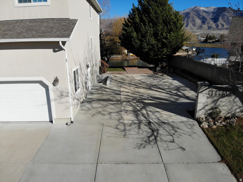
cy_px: 91
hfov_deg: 71.6
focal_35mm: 24
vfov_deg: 56.8
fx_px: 168
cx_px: 122
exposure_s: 1/1972
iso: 100
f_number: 2.8
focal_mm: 4.5
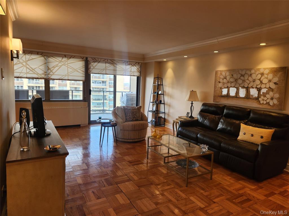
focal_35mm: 23
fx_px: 192
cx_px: 144
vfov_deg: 58.9
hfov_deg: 73.9
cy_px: 108
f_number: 1.8
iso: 50
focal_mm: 5.4
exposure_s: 1/120
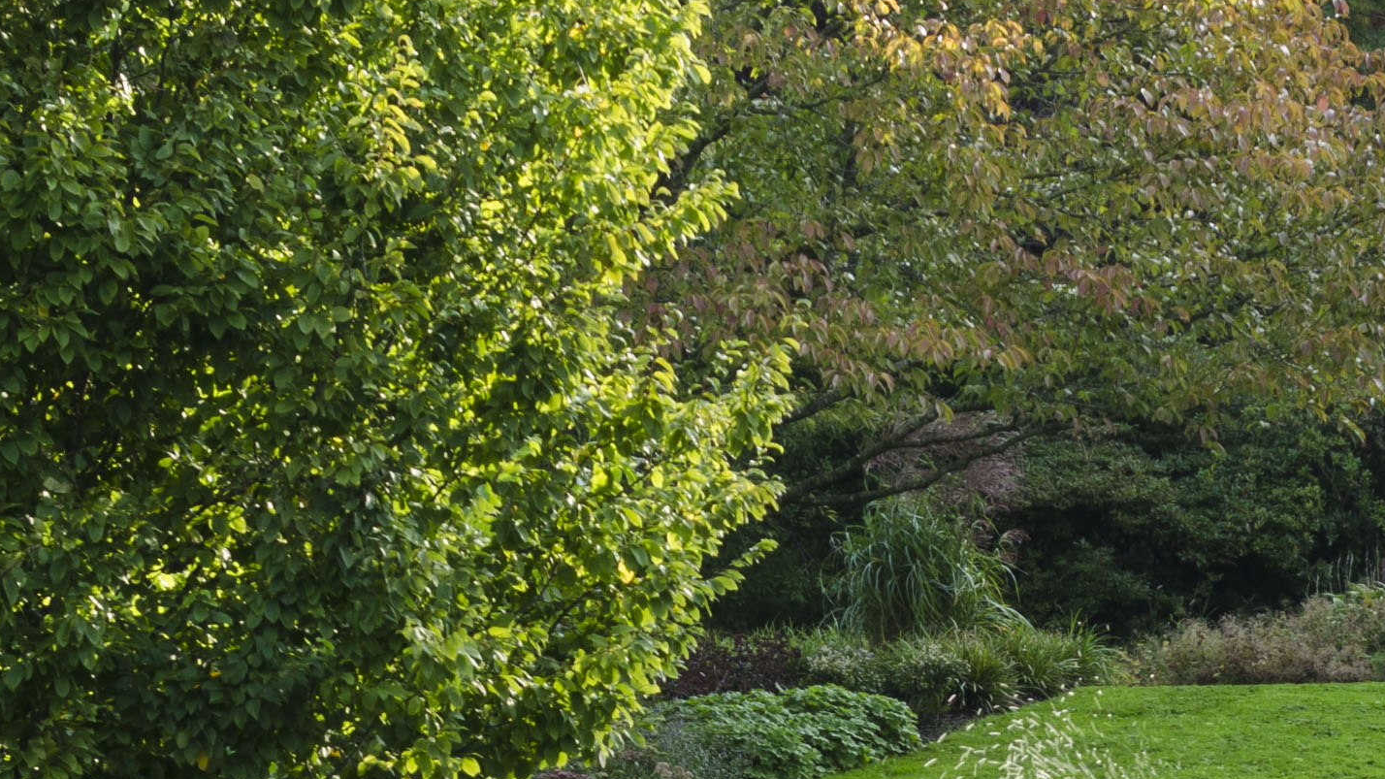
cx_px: 1115
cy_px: 1139
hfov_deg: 11.7
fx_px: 6757
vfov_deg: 6.5
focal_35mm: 184
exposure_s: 1/50
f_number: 7.1
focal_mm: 34
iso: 100
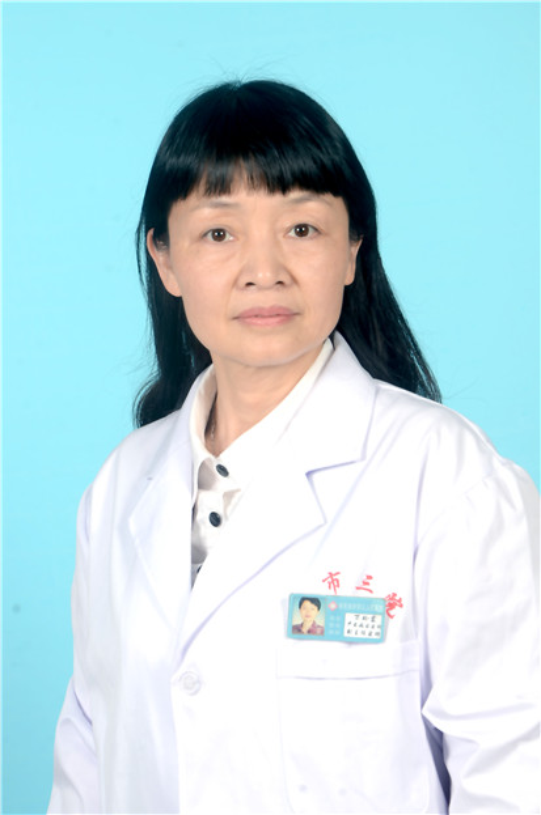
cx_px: 270
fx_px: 2546
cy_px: 408
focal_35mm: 112
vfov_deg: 18.2
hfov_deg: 12.1
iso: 100
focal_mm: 75
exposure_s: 1/125
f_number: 13
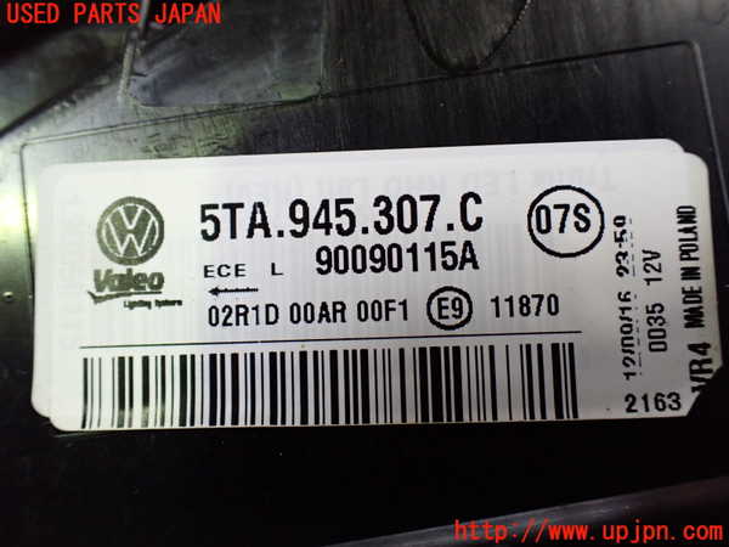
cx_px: 364
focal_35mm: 30
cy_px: 274
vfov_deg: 46.8
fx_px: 632
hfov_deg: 60.0
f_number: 2.3
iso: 800
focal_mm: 5.4
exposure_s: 1/100
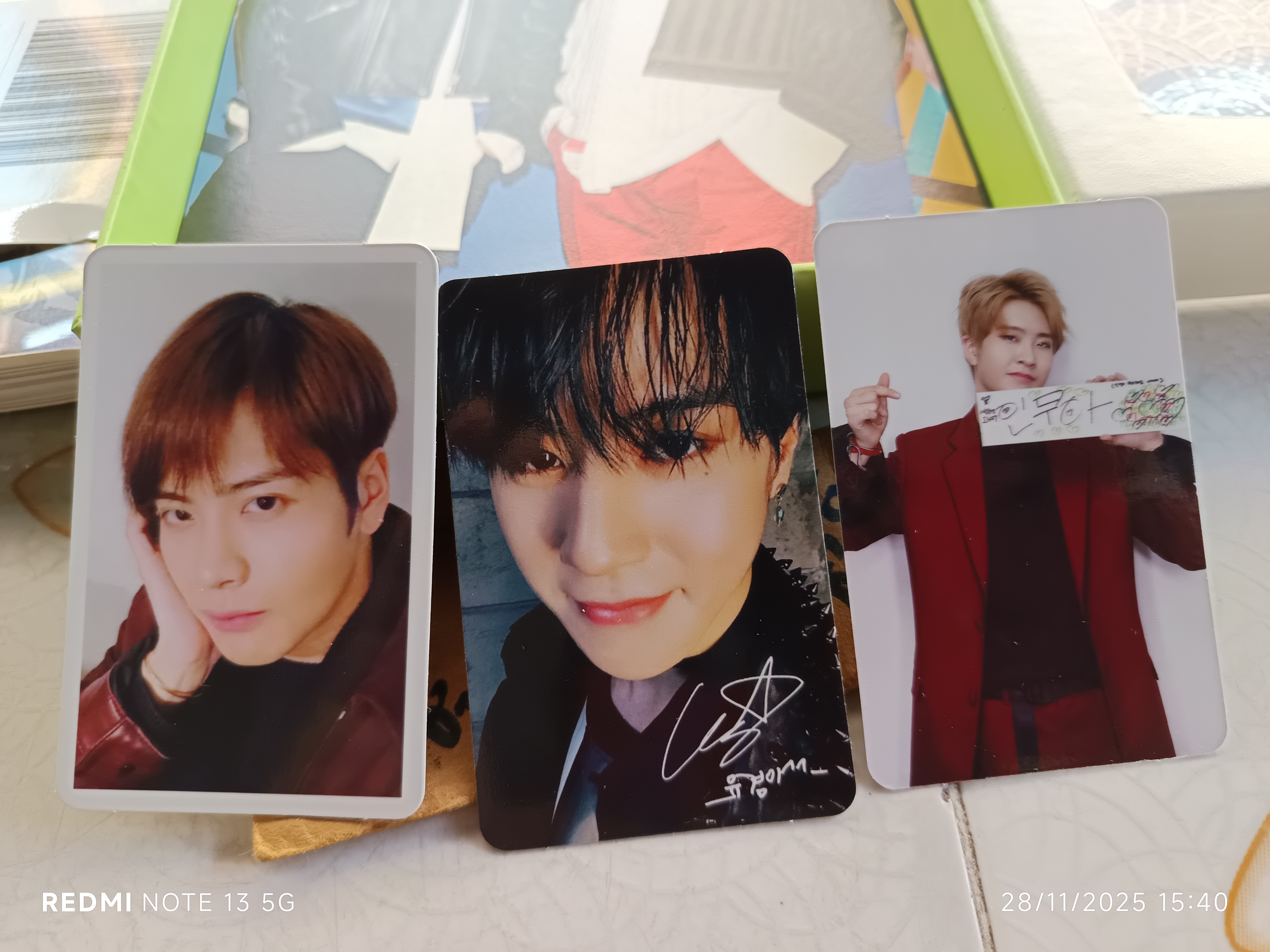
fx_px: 881
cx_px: 635
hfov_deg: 71.6
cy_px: 476
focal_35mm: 24
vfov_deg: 56.8
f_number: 1.7
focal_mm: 5.31
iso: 404
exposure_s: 1/50
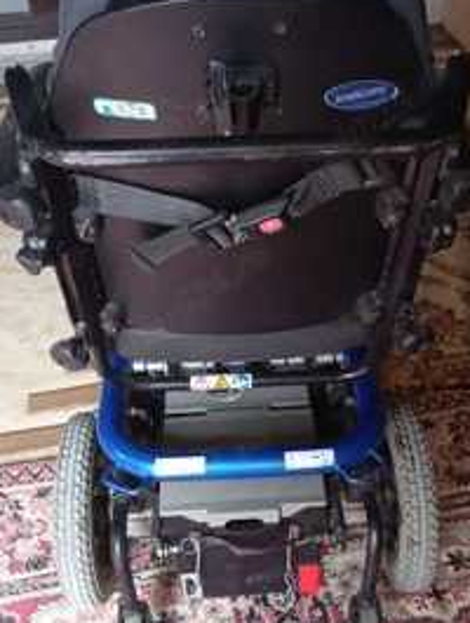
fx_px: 757
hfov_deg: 34.5
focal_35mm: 42
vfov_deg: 44.7
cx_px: 240
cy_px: 329
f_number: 1.8
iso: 1380
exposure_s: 1/33.3
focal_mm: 4.22
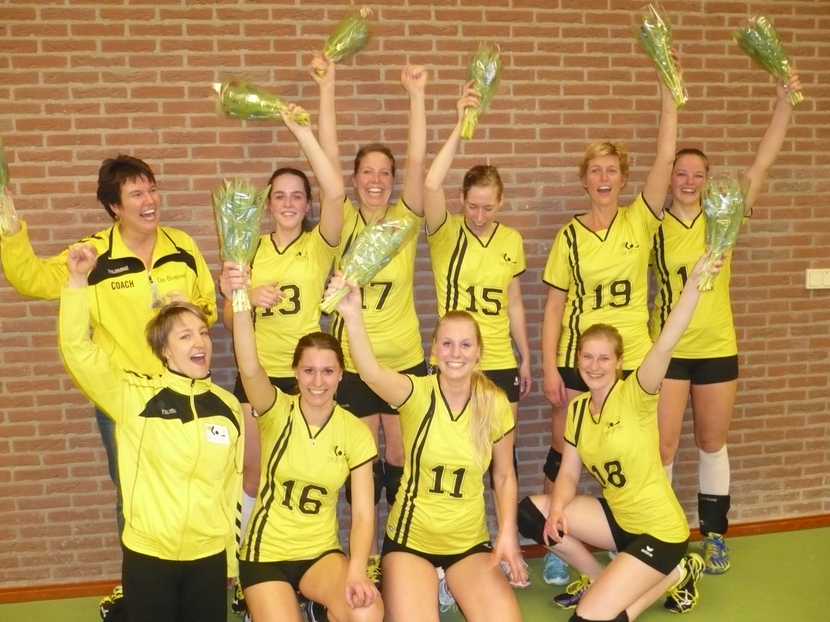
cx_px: 405
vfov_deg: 38.7
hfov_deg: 50.1
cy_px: 312
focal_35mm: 37
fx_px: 887
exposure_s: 1/30
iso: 500
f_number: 2.8
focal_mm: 5.8
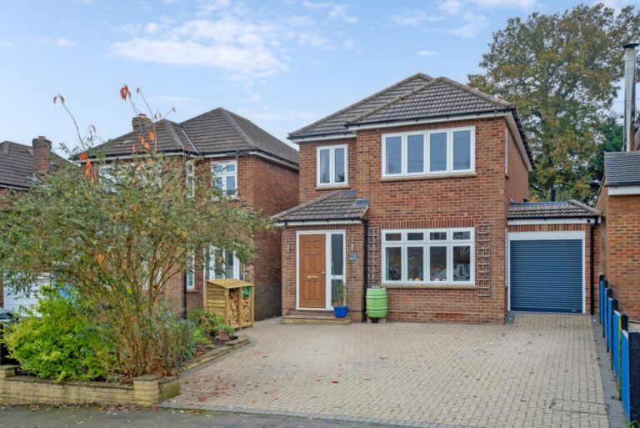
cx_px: 320
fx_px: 623
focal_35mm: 35
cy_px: 214
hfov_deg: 54.4
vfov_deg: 37.9
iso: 1600
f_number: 6.3
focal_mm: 35
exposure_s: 1/500
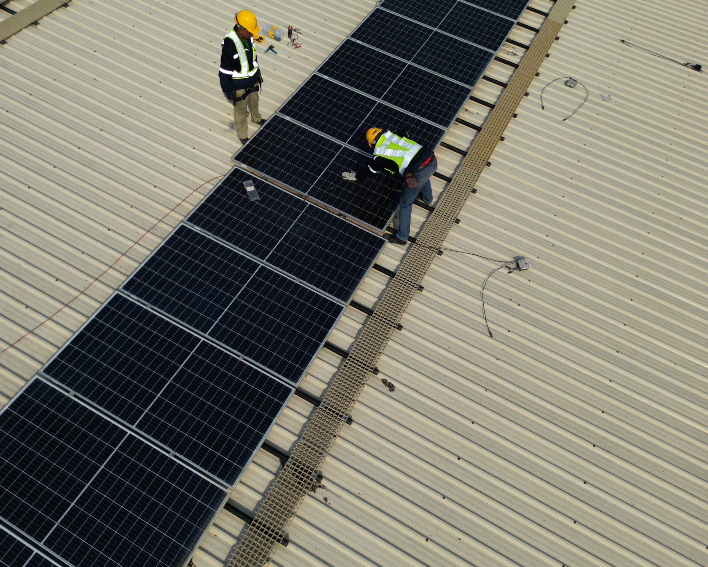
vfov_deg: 54.9
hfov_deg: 65.9
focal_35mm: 26
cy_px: 289
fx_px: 545
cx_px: 324
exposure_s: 1/5000
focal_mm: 6.72
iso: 110
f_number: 1.7
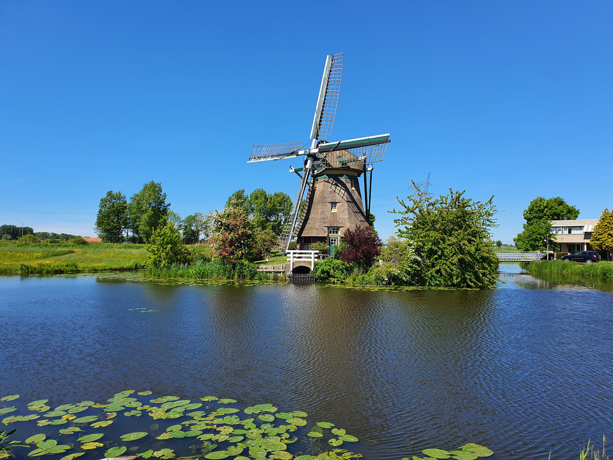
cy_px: 230
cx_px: 306
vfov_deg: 53.1
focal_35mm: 26
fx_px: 460
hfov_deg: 67.3
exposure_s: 1/1592
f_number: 2.4
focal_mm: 4.3
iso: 50
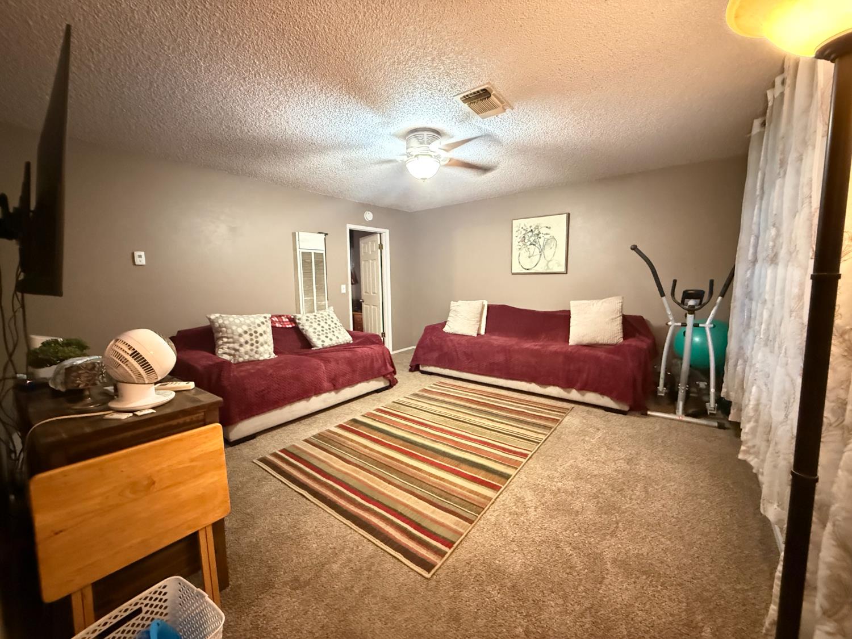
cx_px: 426
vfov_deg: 85.7
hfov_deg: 102.1
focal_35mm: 14
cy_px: 320
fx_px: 345
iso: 2000
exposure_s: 1/30
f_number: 2.2
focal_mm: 2.22
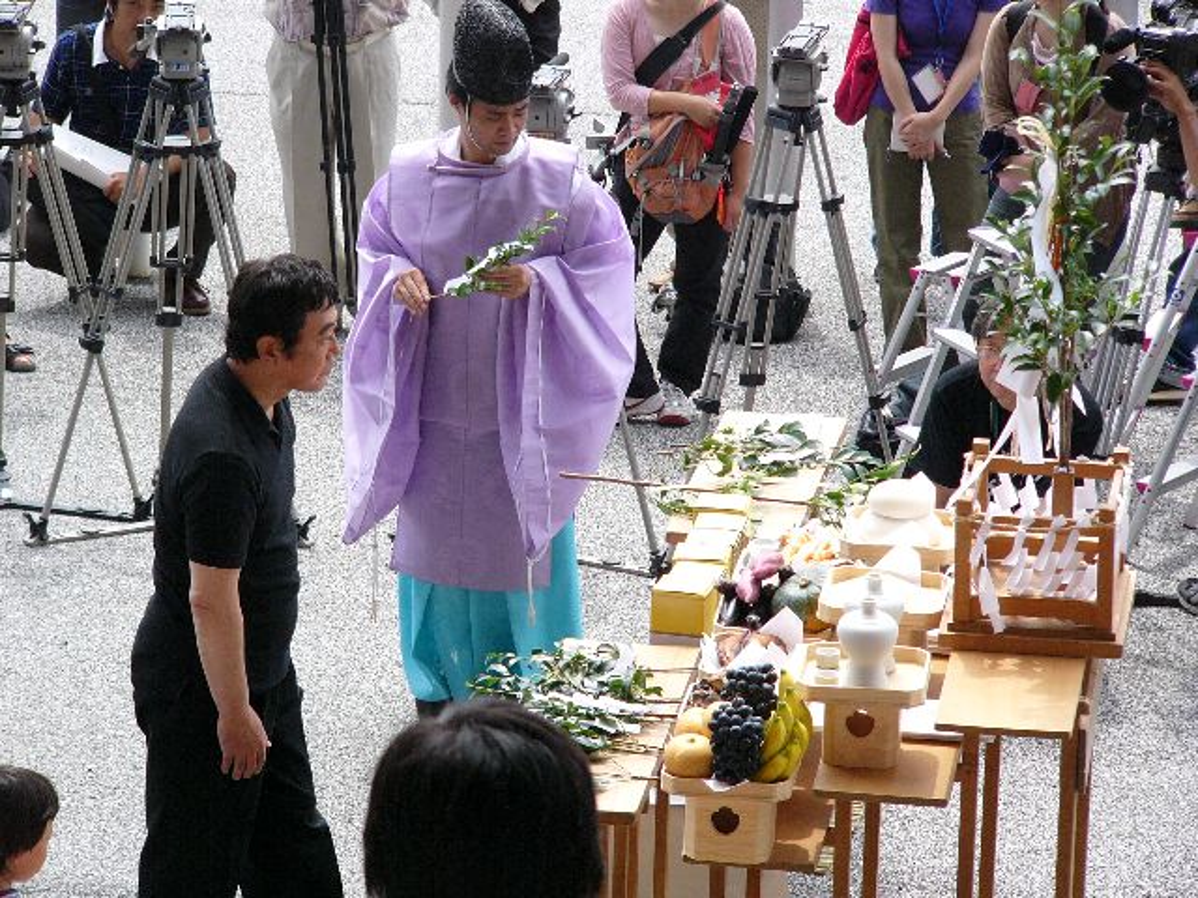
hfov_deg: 10.4
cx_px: 599
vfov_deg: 7.8
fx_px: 6576
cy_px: 449
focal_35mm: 190
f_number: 2.8
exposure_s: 1/800
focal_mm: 31.6
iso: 100
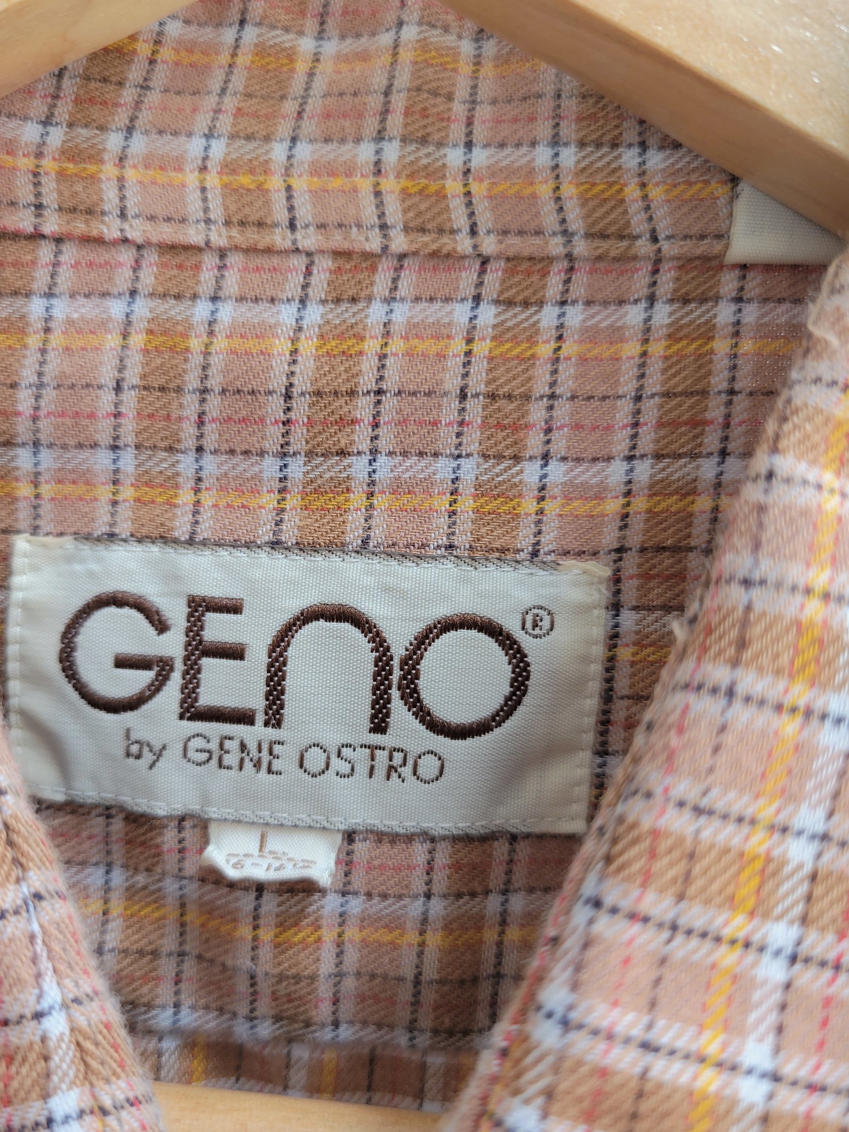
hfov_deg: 45.4
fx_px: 1014
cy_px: 600
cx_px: 375
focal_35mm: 31
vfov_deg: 58.3
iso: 64
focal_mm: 5.4
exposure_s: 1/120
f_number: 1.8
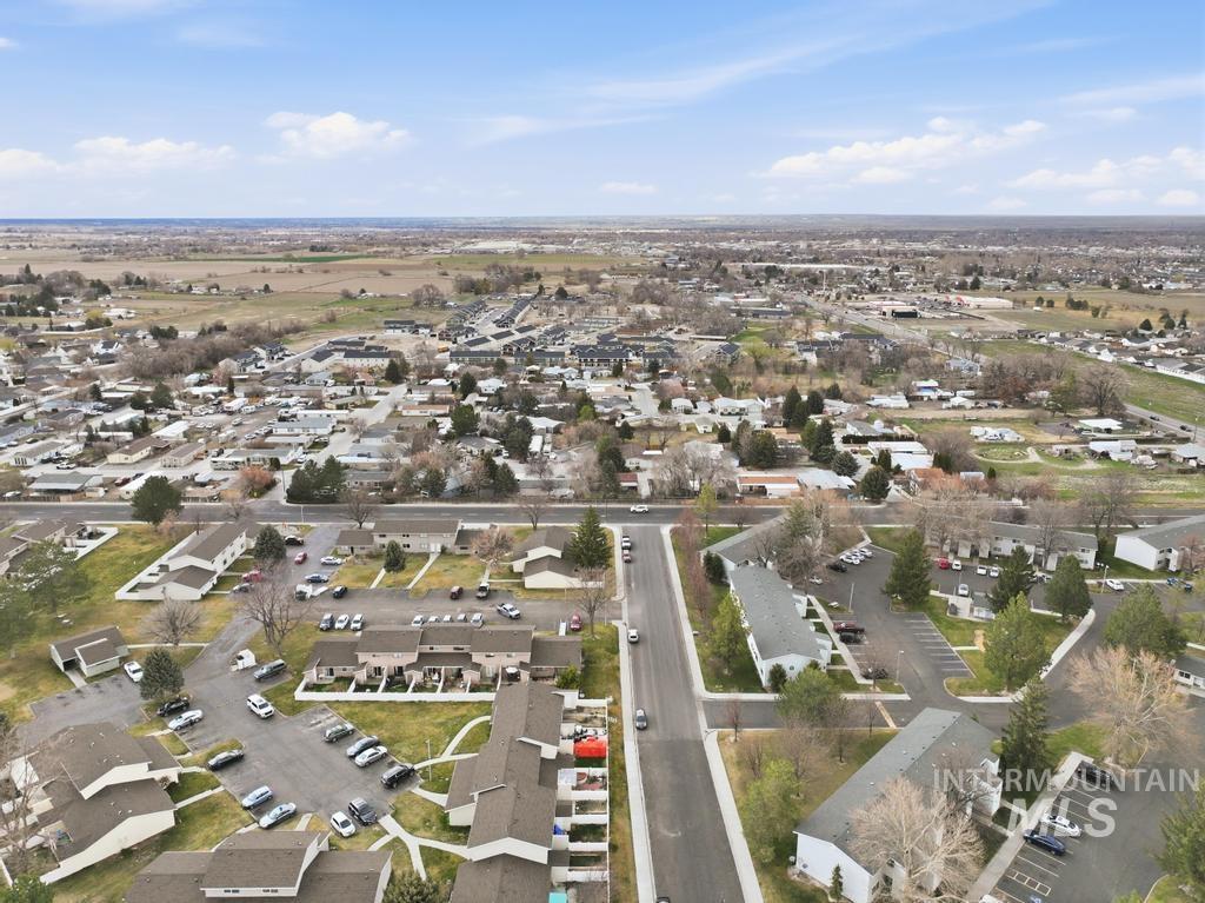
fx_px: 835
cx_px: 602
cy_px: 452
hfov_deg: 71.6
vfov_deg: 56.8
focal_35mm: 24
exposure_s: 1/800
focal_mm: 12.3
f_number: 2.8
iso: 370
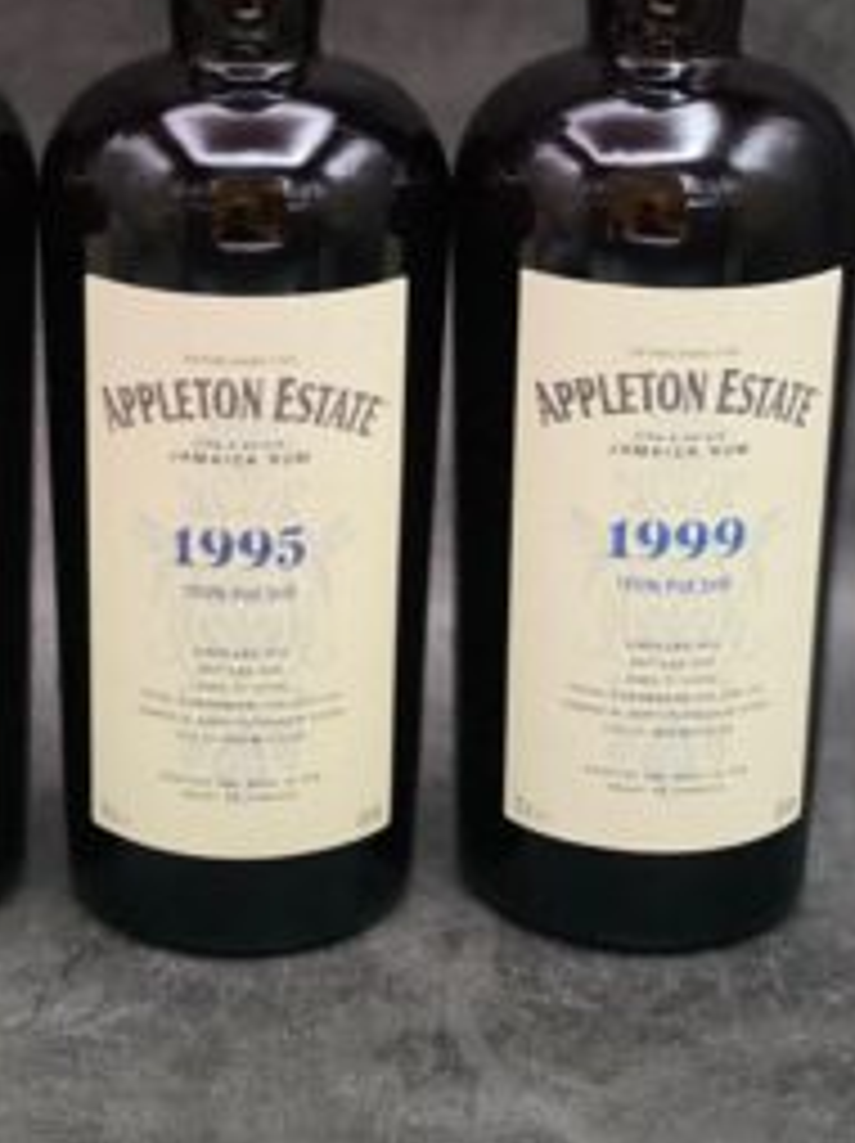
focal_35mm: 82
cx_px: 238
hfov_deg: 17.9
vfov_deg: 23.5
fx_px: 2705
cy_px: 248
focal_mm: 6
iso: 400
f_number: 2
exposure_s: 1/24
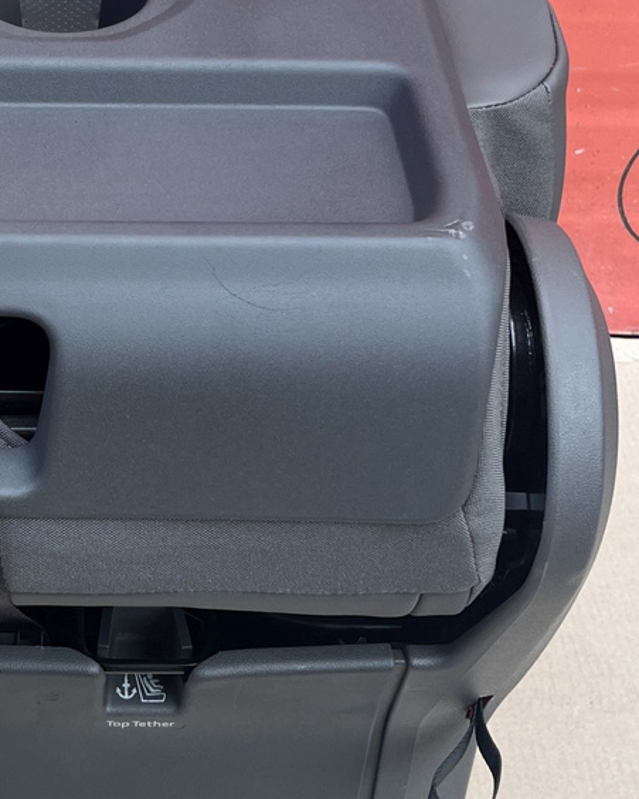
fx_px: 1703
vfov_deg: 26.1
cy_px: 218
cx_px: 33
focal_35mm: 72
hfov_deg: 20.7
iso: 40
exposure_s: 1/253
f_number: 1.6
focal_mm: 5.1
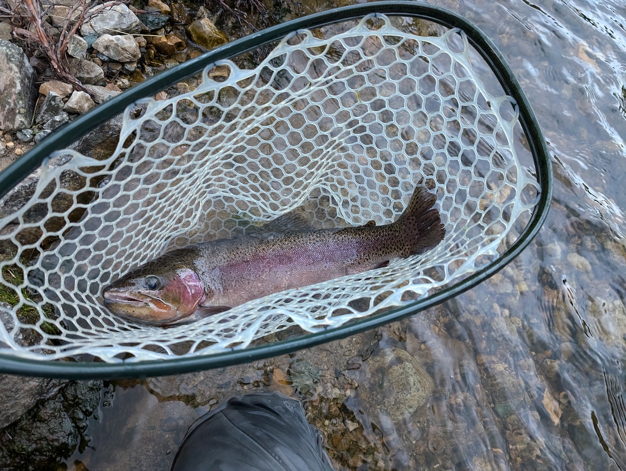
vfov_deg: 56.9
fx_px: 435
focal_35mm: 24
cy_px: 236
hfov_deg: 71.5
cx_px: 313
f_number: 1.68
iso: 1224
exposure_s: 1/183
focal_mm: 6.9
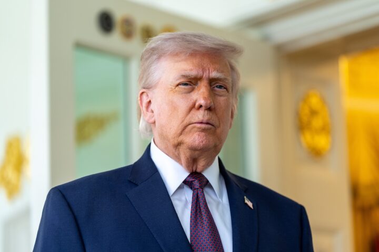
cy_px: 126
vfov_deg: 9.3
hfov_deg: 14.0
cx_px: 190
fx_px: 1547
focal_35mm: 147
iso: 500
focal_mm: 147
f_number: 2.8
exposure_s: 1/500
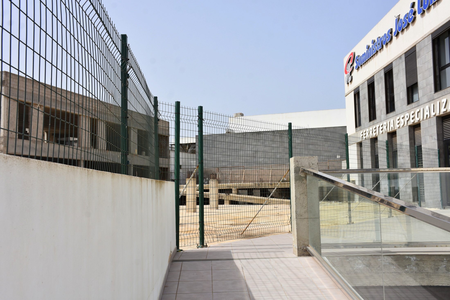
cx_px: 225
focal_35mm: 36
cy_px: 150
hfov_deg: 53.1
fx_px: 450
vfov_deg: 36.9
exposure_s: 1/500
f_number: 8
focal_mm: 24
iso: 160
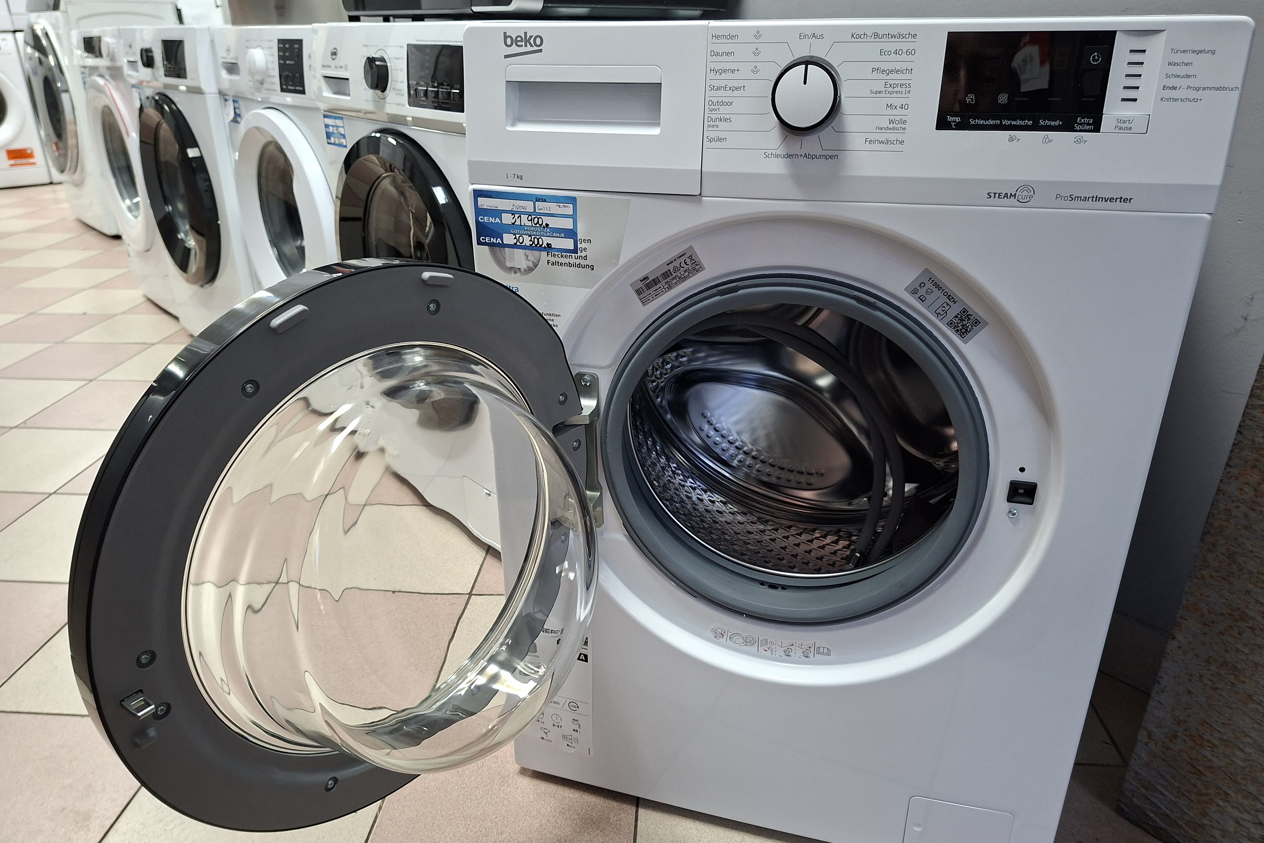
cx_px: 633
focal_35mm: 24
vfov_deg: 53.1
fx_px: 843
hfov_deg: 73.7
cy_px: 429
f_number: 1.8
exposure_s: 1/33
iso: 320
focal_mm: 5.54
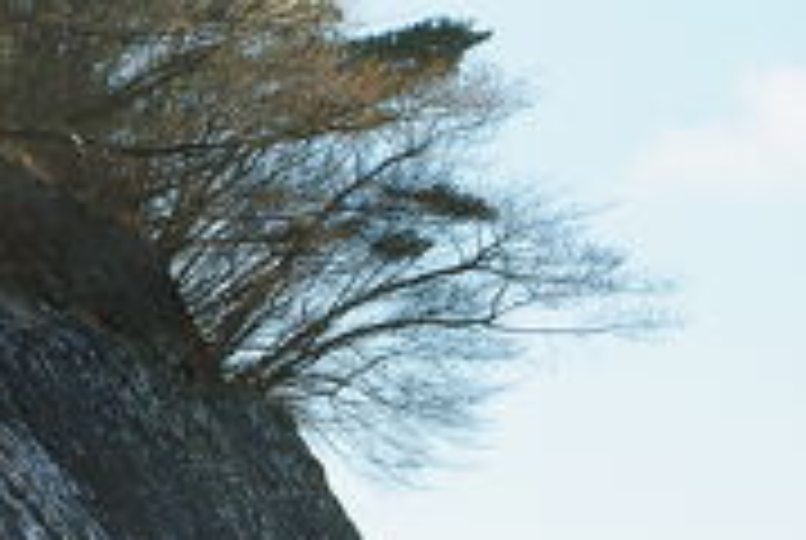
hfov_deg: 7.4
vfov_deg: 5.1
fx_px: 6100
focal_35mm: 272
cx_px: -374
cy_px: 317
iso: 200
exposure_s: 1/180
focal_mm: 50
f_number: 8
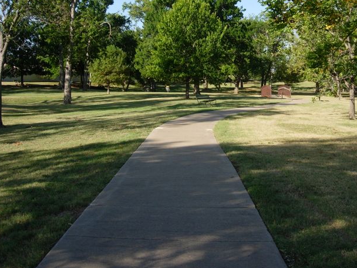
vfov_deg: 29.0
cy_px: 104
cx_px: 220
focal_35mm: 50
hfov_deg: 38.0
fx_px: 516
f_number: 2.8
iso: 64
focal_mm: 7.8
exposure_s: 1/966
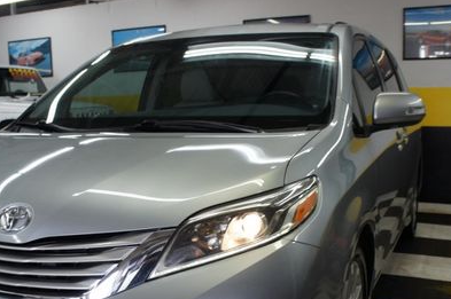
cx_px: 210
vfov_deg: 30.0
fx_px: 551
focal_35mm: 44
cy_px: 221
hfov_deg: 44.5
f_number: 4.5
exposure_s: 1/40
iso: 200
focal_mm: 18
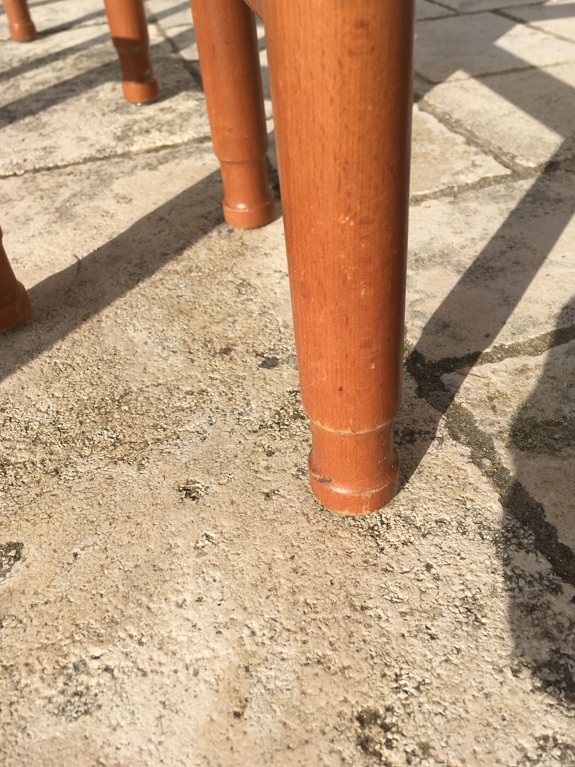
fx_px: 642
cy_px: 384
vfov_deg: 61.7
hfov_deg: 48.2
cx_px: 288
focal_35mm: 29
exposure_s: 1/1538
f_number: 2.2
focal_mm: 4.15
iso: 25
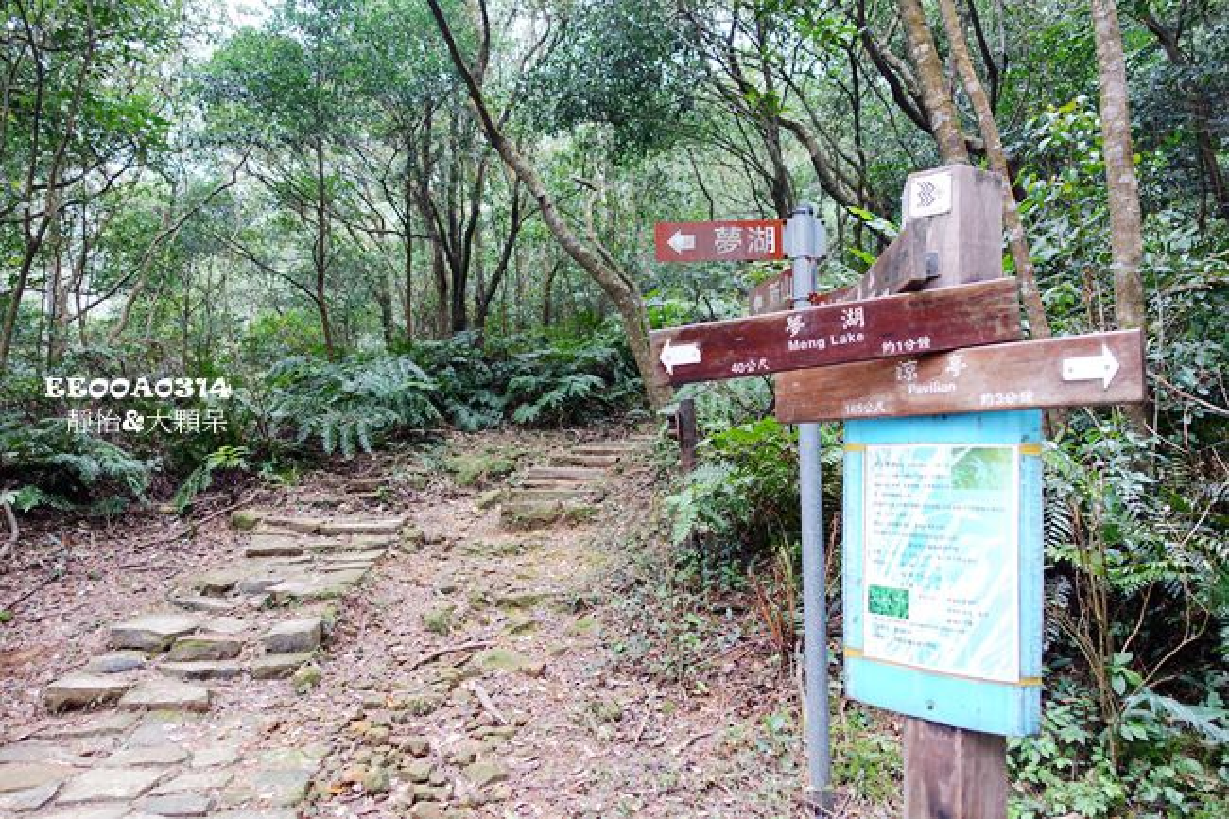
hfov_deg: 73.8
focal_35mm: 24
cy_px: 410
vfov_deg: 53.1
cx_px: 614
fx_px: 819
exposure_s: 1/30
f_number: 1.8
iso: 160
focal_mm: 8.8
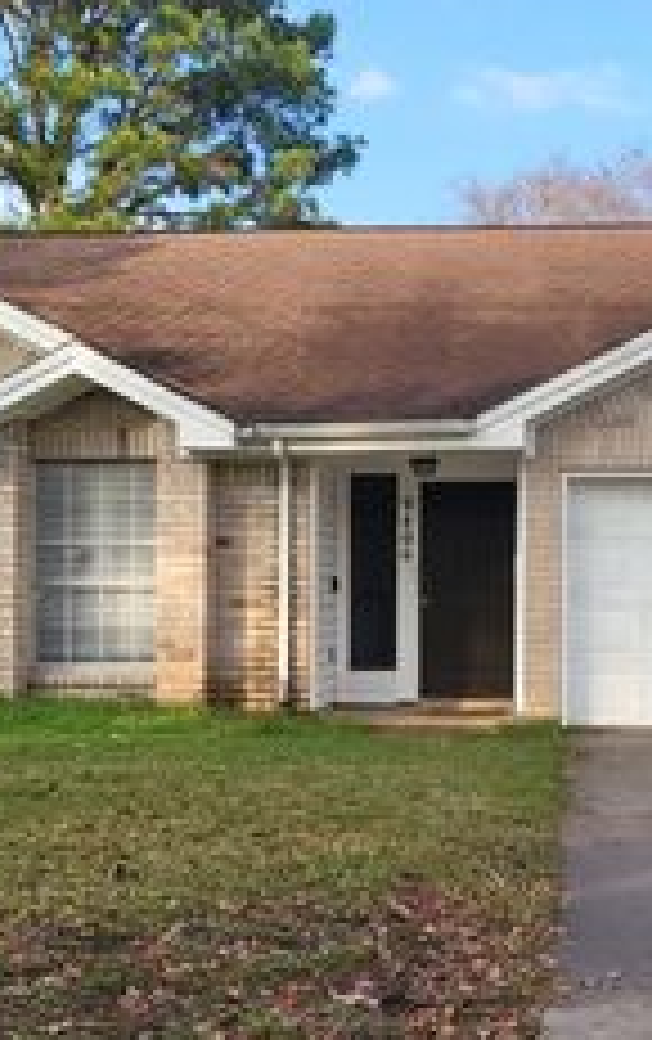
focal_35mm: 55
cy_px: 628
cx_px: 414
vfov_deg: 36.7
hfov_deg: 23.6
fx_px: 1559
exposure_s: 1/986
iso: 40
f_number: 1.8
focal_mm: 5
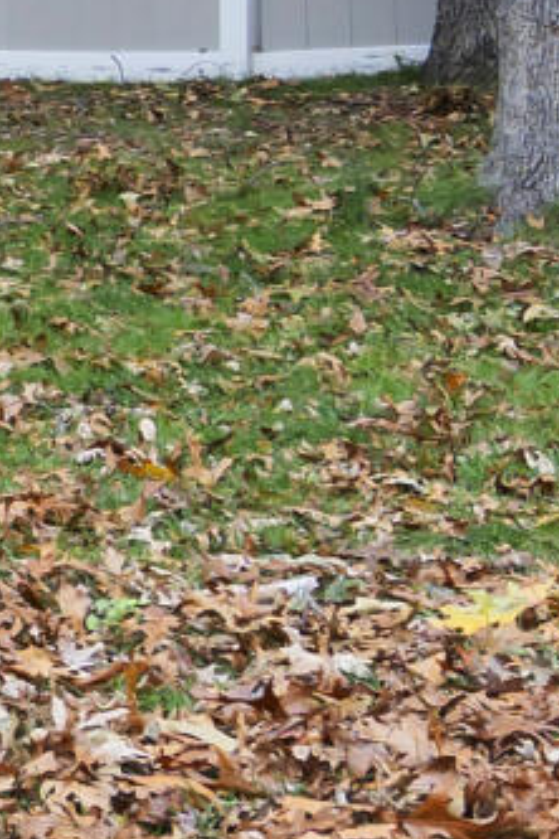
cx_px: -1330
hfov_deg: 7.8
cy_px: -55
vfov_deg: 14.0
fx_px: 3354
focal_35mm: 144
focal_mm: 16
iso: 200
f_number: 8
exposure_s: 1/25
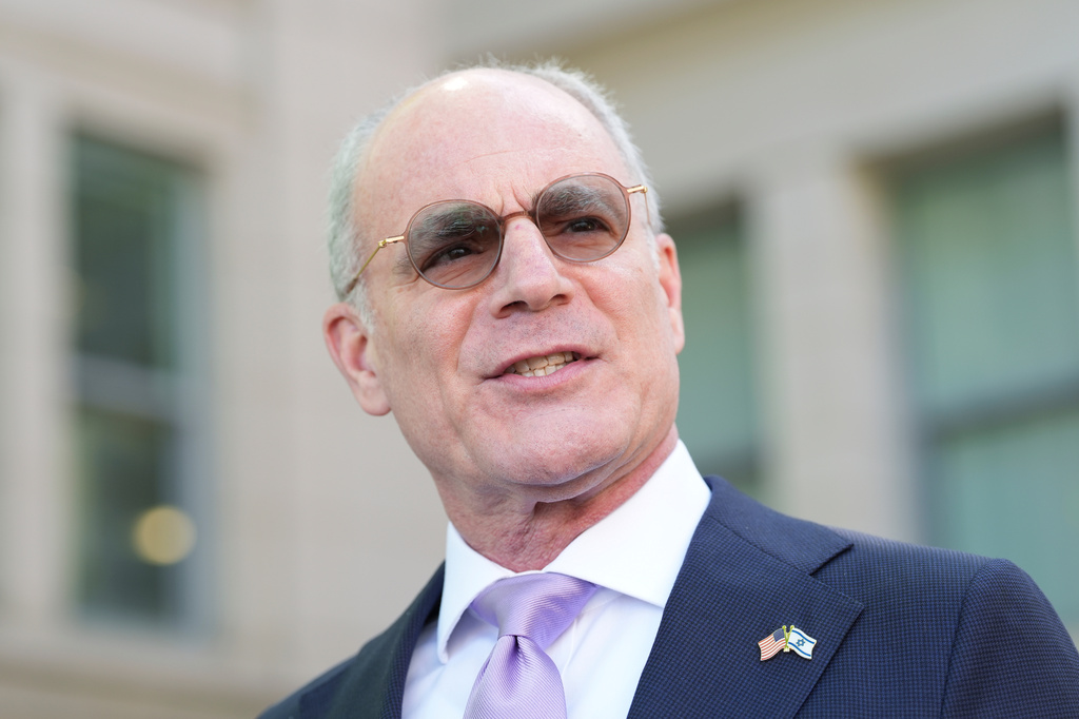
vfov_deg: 11.9
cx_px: 540
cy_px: 360
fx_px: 3446
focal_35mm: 115
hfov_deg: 17.8
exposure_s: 1/320
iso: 400
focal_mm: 115
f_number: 4
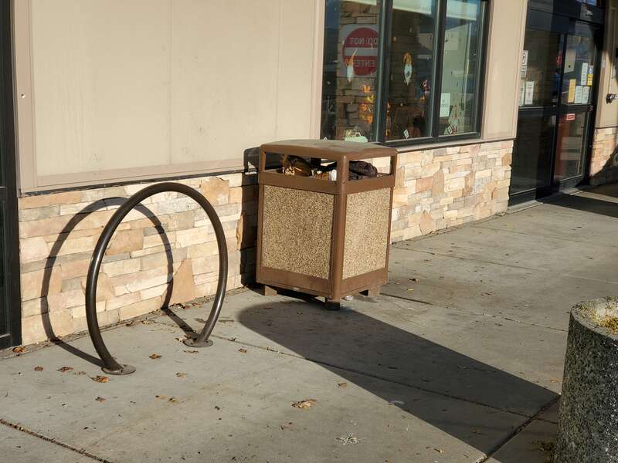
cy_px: 232
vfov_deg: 28.0
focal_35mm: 52
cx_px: 309
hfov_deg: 36.8
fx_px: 928
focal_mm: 6
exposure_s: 1/794
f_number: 2.4
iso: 50
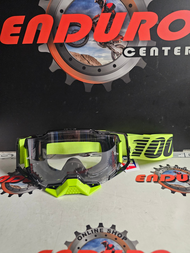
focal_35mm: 23
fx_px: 168
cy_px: 126
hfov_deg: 58.9
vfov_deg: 73.9
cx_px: 95
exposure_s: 1/100
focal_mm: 6.3
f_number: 1.7
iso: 800
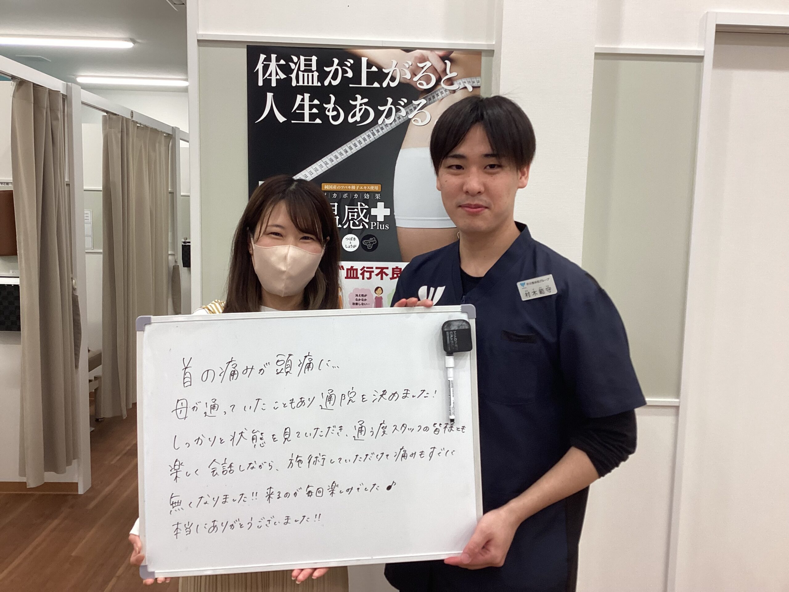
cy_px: 296
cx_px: 394
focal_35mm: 31
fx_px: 707
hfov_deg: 58.4
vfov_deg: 45.4
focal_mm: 3.3
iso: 100
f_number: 2.4
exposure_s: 1/60
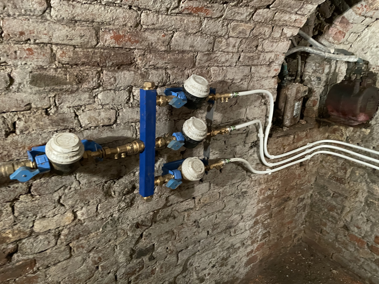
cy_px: 142
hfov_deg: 67.3
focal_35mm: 26
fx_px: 285
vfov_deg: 53.1
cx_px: 190
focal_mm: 4.2
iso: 640
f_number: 1.6
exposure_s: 1/25
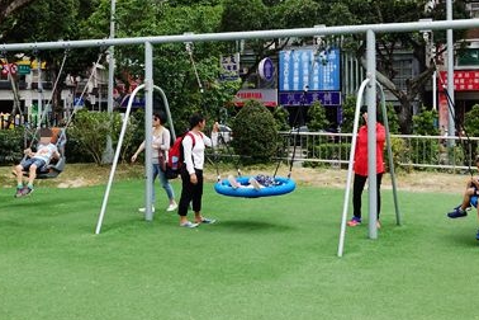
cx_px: 237
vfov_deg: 24.4
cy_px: 82
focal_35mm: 55
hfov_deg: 36.2
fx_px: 732
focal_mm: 11.69
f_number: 5.6
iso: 125
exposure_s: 1/320
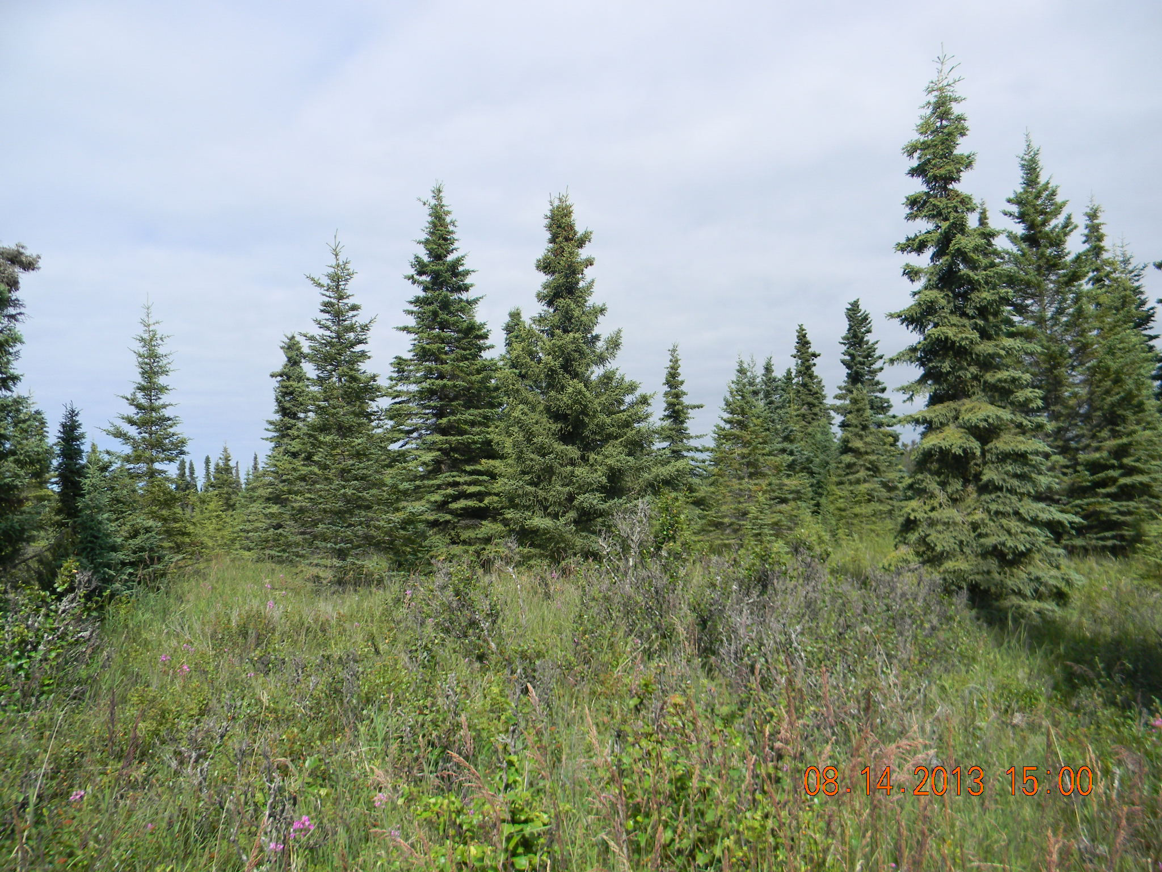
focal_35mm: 28
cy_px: 436
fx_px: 940
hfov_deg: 63.4
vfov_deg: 49.7
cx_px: 581
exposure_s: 1/210
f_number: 7
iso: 80
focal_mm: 5
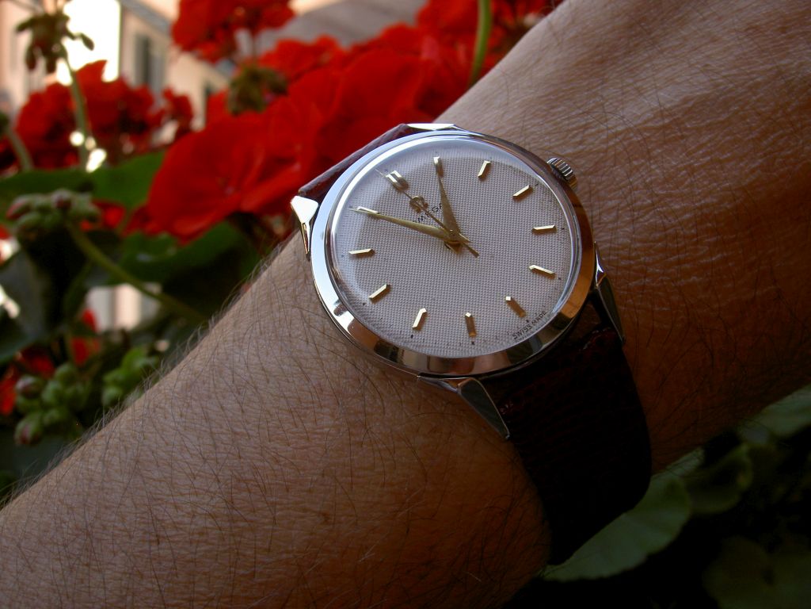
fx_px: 914
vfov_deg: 36.8
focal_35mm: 39
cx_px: 406
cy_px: 304
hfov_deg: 47.9
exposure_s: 1/125
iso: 50
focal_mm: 8
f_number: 4.7
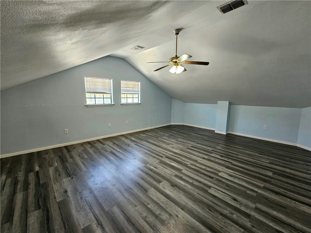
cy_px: 116
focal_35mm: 13
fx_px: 117
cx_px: 156
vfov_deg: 89.9
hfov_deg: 106.2
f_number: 2.2
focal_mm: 2.2
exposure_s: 1/60.2
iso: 160
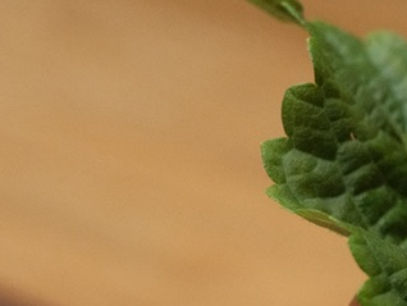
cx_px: 490
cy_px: 247
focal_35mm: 192
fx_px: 2259
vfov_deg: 7.7
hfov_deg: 10.1
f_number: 3.2
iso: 3200
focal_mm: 35.1
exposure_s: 1/125
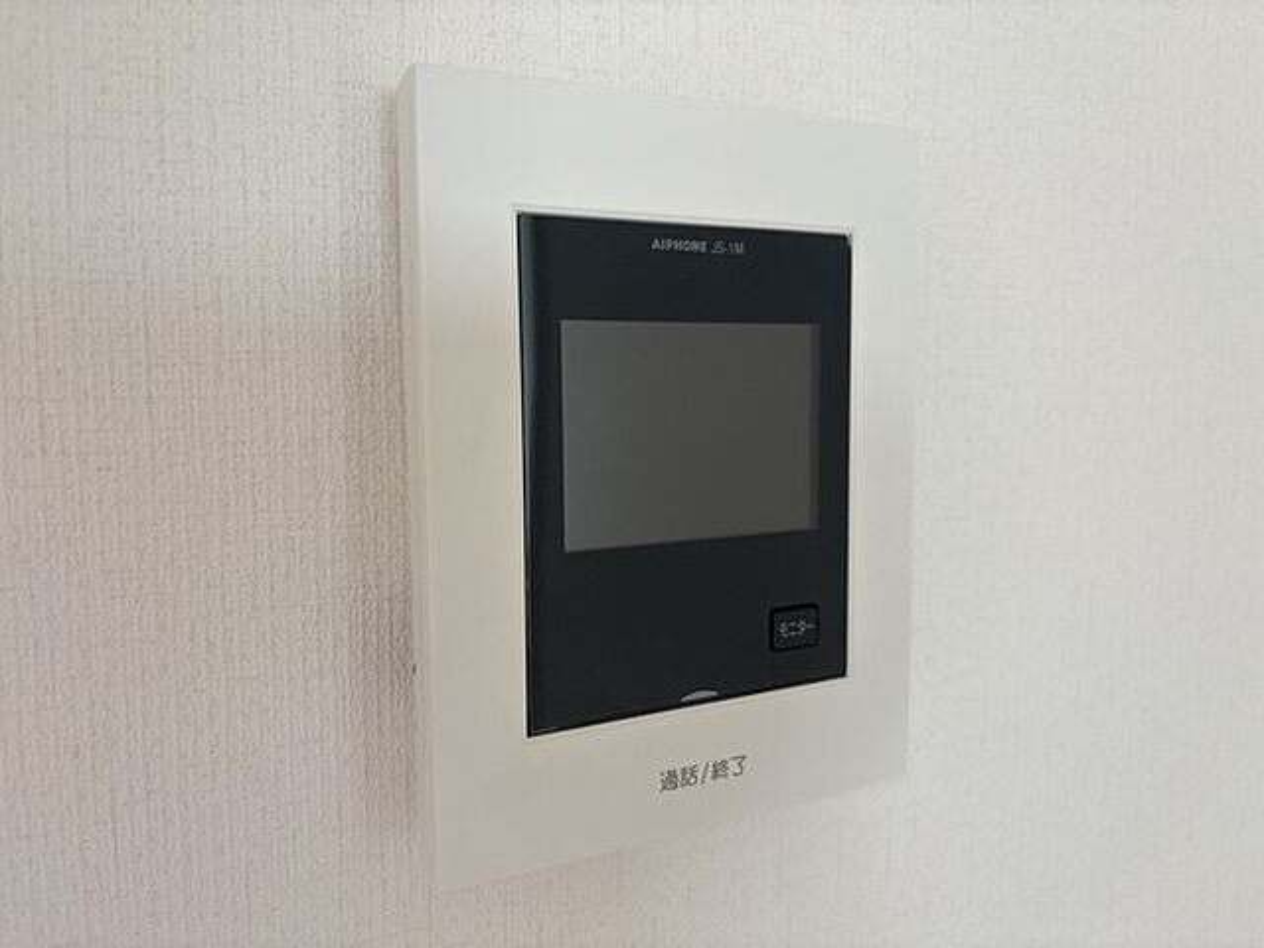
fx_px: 949
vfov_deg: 53.1
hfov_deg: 67.3
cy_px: 474
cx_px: 632
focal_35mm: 26
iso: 125
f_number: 1.6
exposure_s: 1/122
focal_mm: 5.96
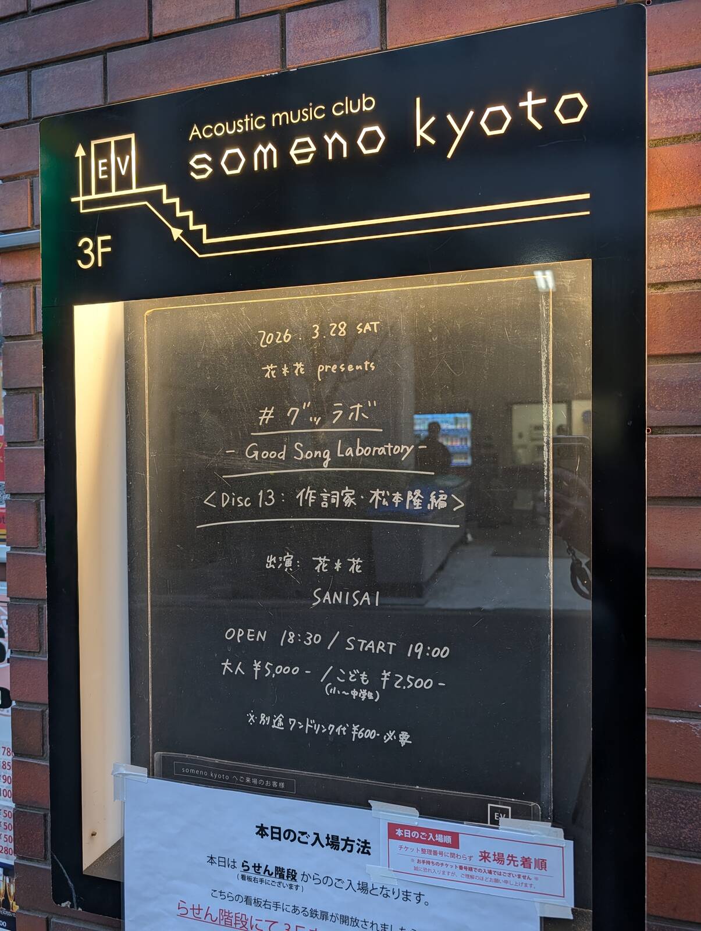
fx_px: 646
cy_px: 466
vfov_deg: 71.5
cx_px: 350
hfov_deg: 56.9
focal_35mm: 24
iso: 45
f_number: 1.68
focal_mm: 6.9
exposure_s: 1/60
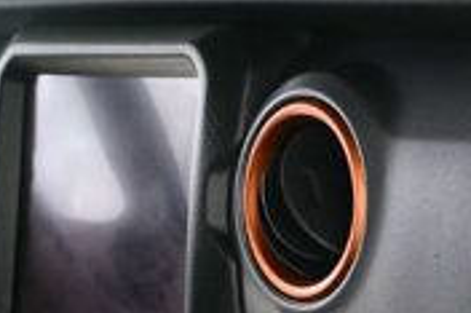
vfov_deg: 7.0
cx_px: 412
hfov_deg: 10.7
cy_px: 479
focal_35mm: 192
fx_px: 2510
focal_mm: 22
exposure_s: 1/160
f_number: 3.5
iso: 100
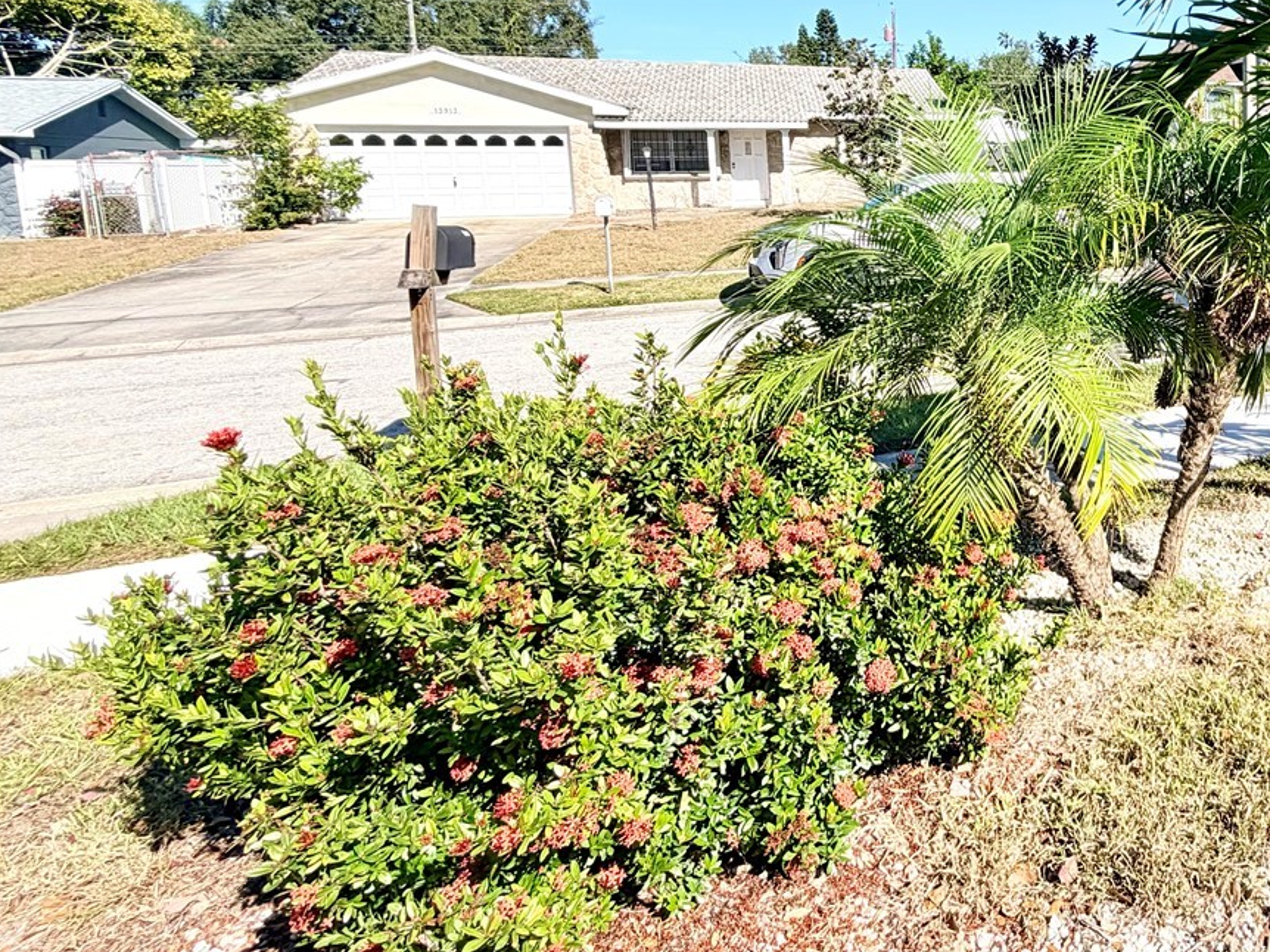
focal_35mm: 26
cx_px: 1171
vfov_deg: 51.5
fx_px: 954
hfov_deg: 56.8
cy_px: 277
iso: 25
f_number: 2.2
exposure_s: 1/799
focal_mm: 2.22
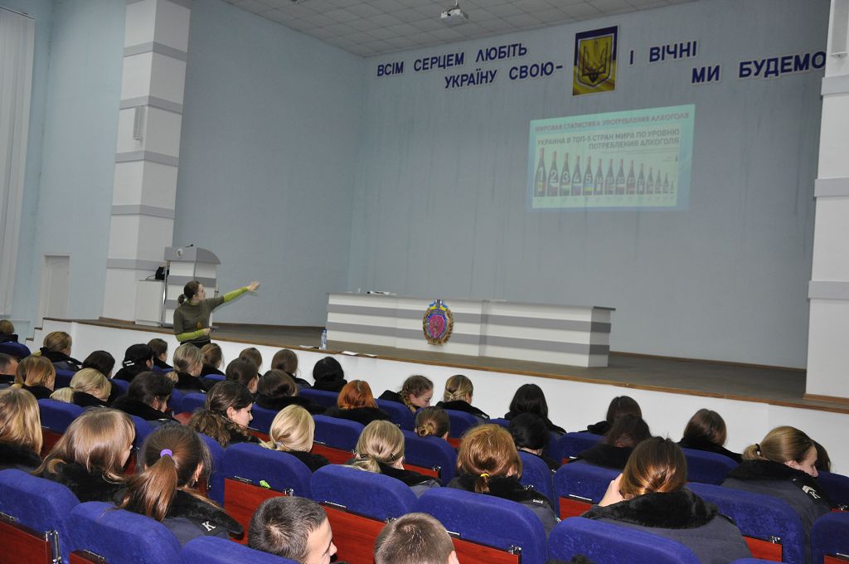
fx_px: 883
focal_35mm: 38
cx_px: 424
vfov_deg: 35.4
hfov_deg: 51.3
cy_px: 282
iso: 800
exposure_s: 1/60
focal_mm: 25
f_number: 4
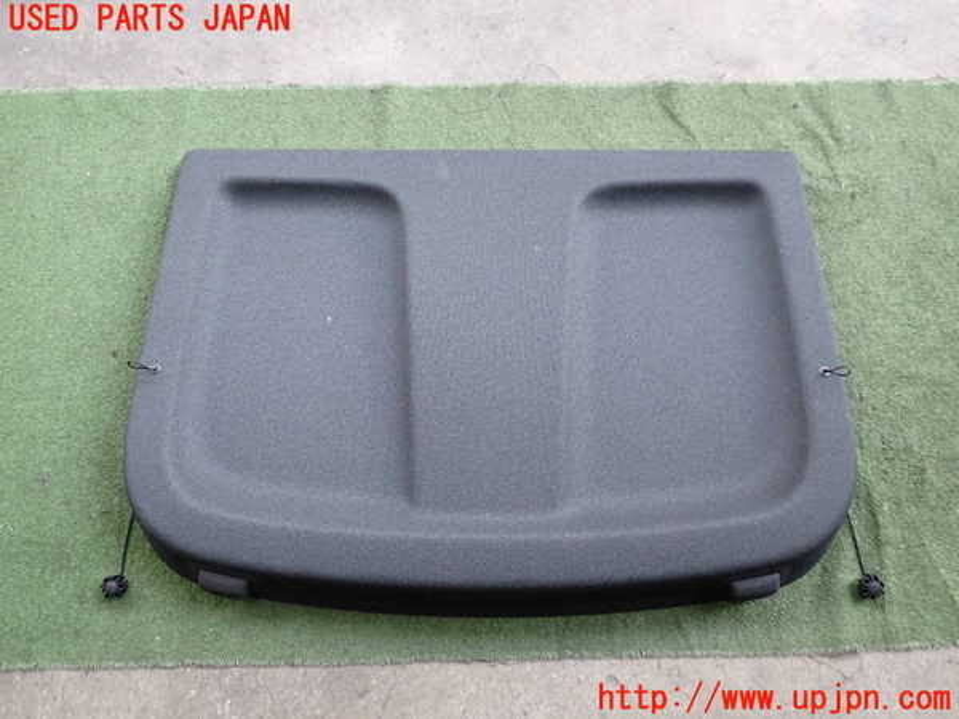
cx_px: 480
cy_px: 360
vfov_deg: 46.8
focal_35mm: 30
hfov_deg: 60.0
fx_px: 831
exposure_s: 1/100
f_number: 2.3
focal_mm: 5.4
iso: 200
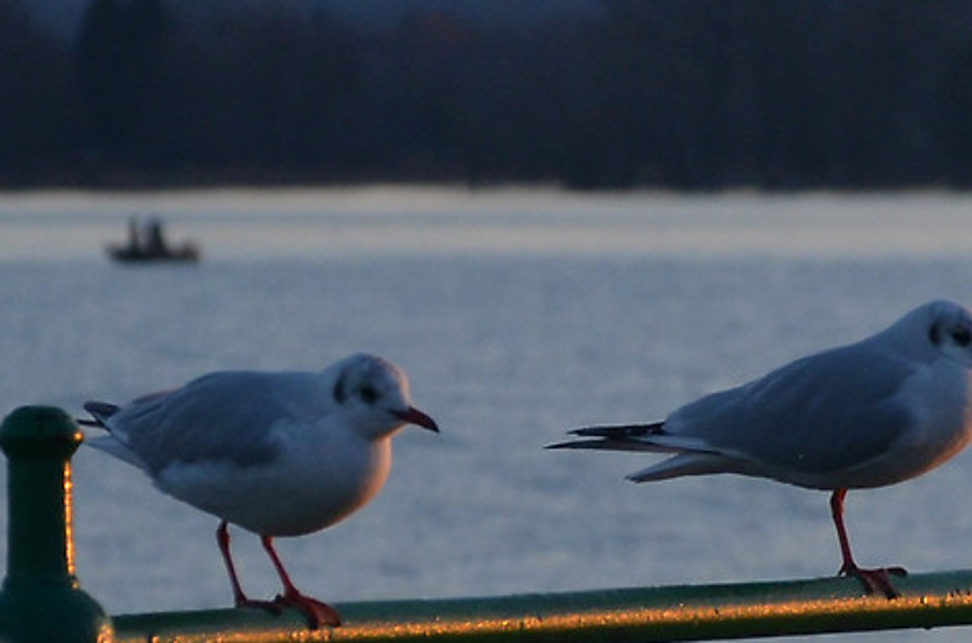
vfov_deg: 2.6
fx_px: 14438
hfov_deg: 3.9
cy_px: 361
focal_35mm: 536
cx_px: 678
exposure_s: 1/1000
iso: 500
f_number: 4
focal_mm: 70
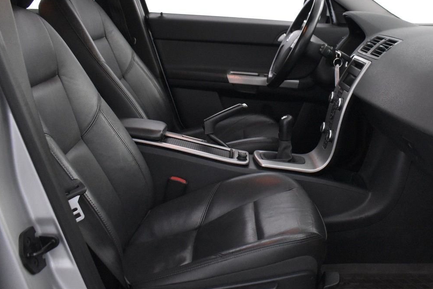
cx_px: 316
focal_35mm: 44
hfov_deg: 43.3
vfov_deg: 30.5
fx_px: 529
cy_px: 133
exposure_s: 1/60
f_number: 3.5
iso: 3600
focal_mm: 18
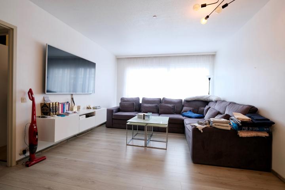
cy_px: 95
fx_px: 135
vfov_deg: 70.4
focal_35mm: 17
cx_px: 142
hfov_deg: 93.3
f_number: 4
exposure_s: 1/30
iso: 320
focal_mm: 11.5
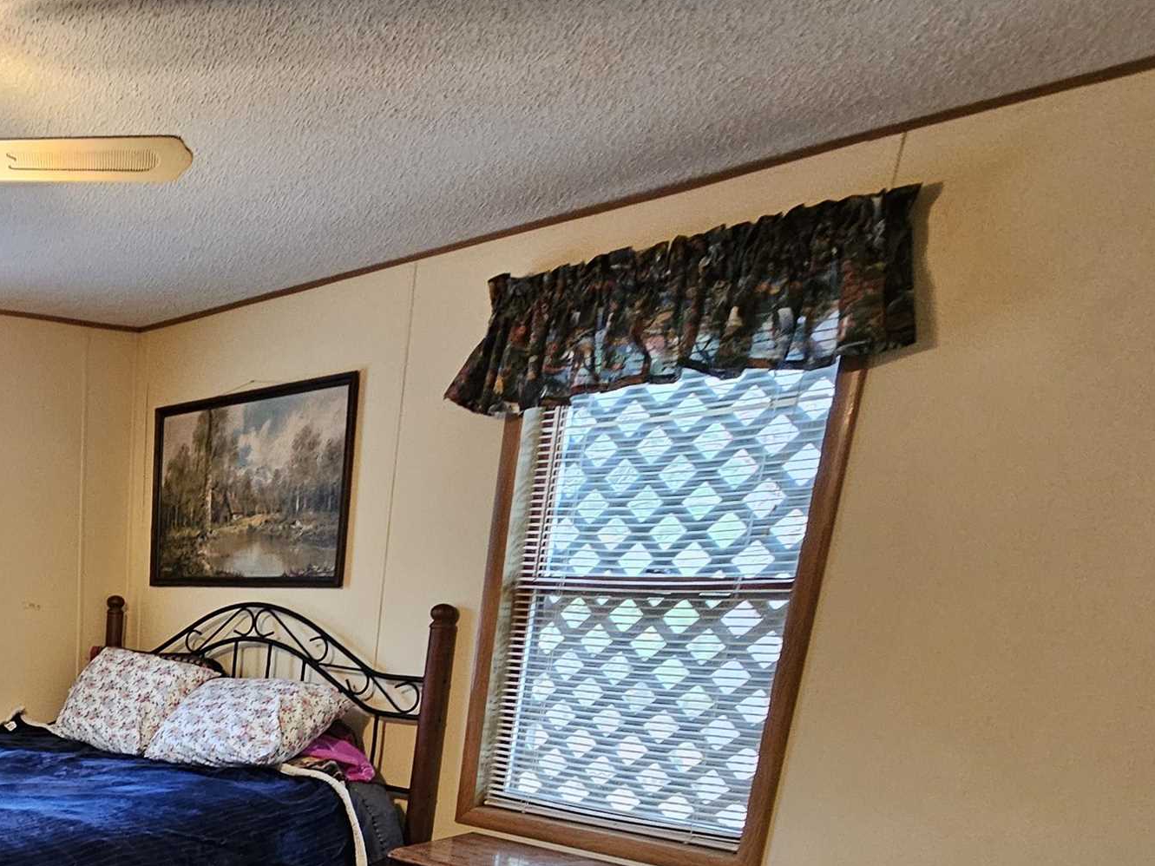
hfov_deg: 48.5
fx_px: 1001
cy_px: 910
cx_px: -16
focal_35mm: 30
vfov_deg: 39.8
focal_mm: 2.2
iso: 320
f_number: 2.2
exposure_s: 1/30
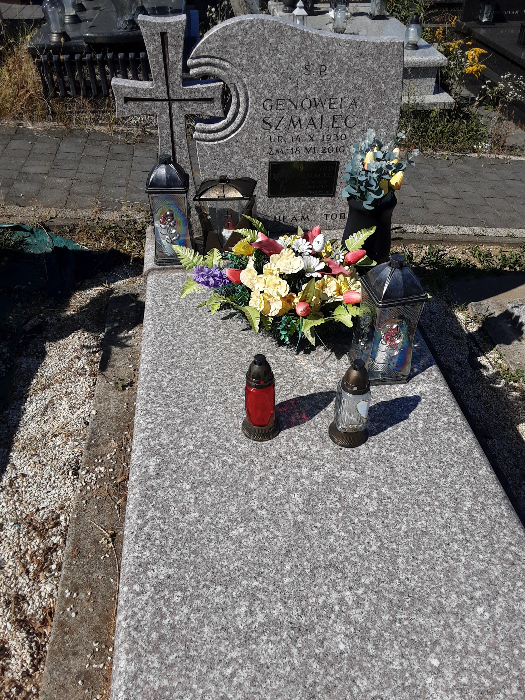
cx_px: 262
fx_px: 566
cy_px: 350
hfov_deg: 49.7
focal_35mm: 28
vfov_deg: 63.5
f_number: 1.9
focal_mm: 2.9
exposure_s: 1/3333
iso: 40
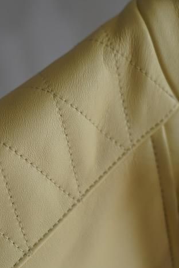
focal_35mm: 91
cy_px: 152
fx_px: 678
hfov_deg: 15.0
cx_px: 48
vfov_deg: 22.4
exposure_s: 1/80
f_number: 3.2
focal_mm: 50
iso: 320
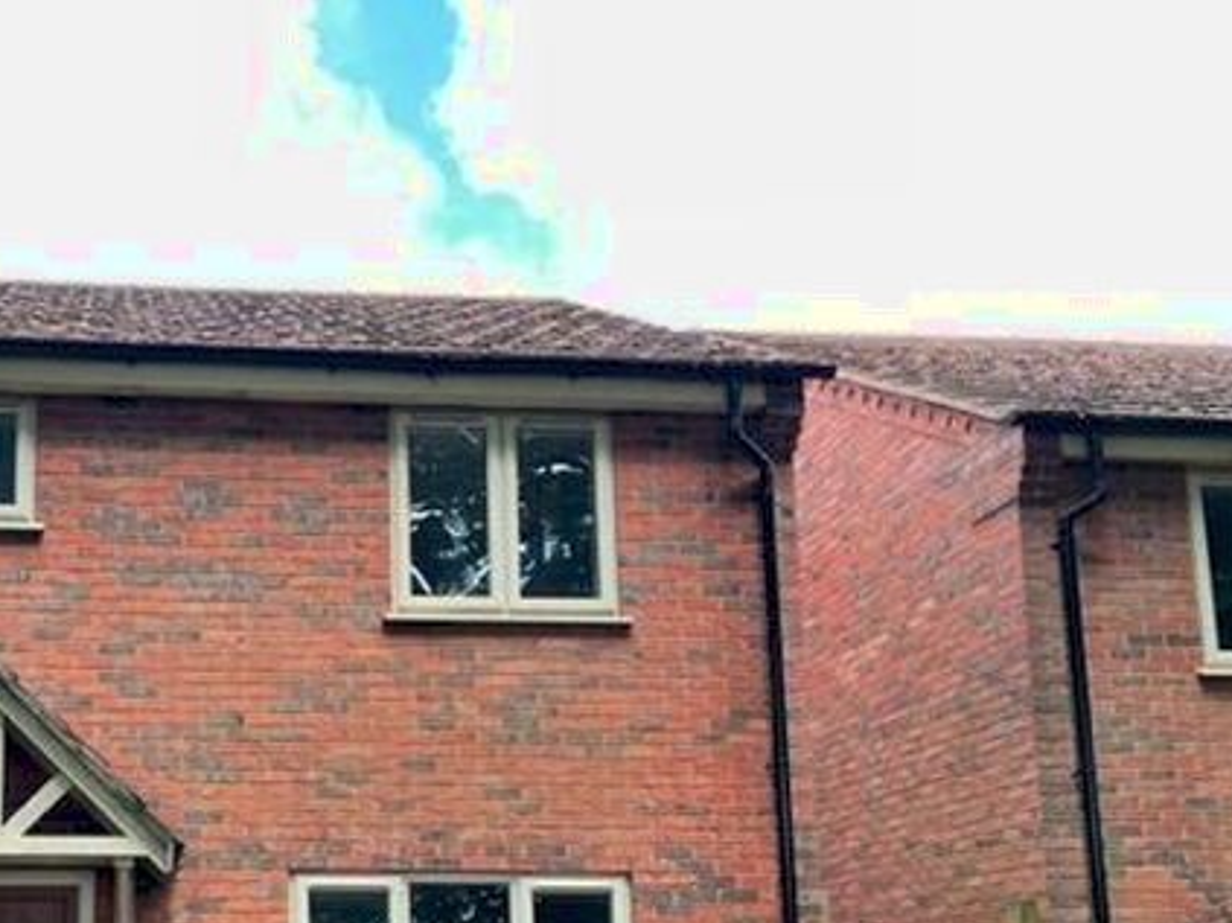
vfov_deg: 32.5
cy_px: 761
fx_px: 1530
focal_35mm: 43
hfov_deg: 42.0
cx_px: 248
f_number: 1.6
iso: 32
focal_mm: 5.1
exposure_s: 1/325
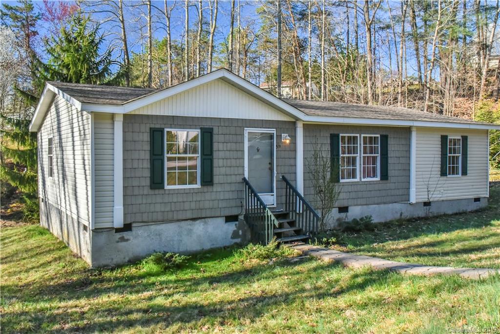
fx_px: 417
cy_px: 167
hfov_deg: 61.9
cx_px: 250
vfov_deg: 43.6
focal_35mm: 30
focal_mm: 30
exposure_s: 1/320
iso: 4000
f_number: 18
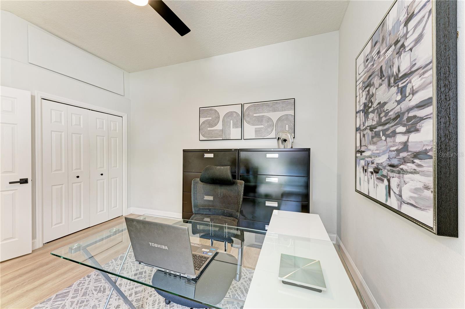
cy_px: 154
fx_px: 168
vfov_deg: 85.3
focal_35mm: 13
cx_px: 232
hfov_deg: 108.4
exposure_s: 1/2
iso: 200
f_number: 9
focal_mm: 13
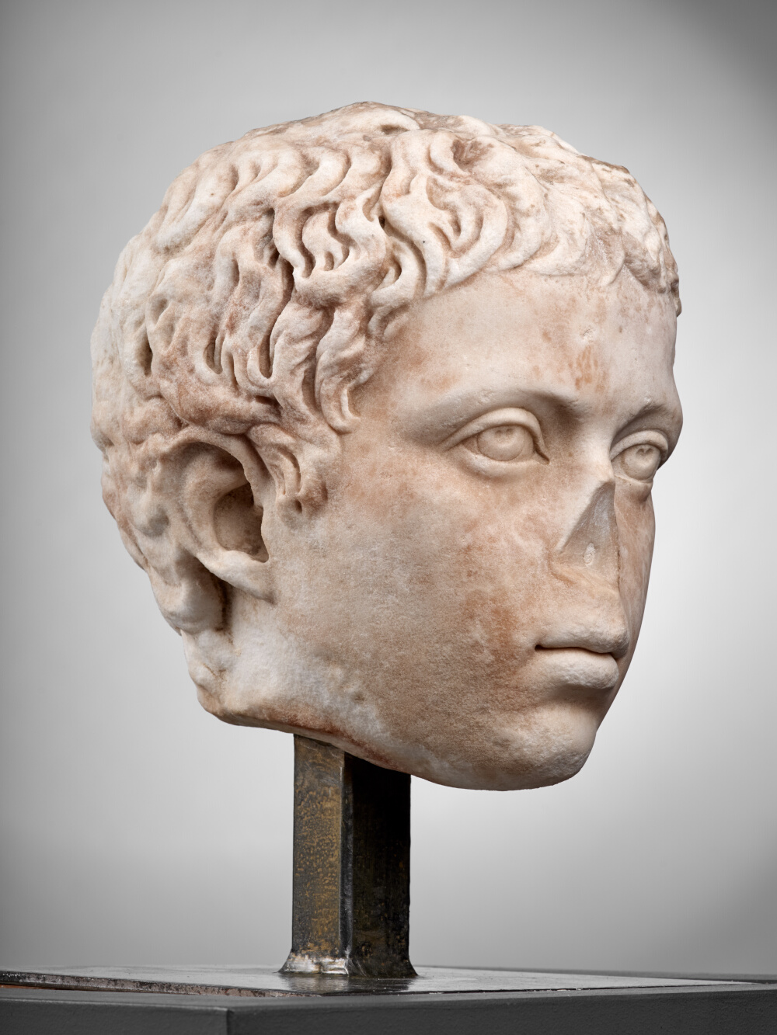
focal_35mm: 63
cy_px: 518
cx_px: 388
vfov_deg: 30.7
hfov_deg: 23.3
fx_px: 1885
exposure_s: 1/125
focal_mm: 80
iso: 200
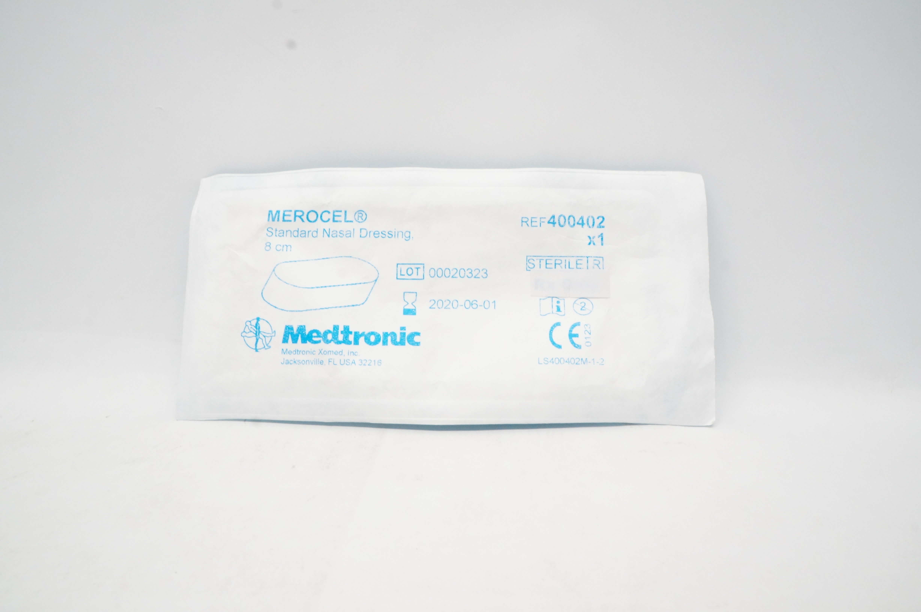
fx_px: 690
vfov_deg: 47.8
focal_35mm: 27
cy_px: 306
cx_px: 460
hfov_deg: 67.4
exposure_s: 1/30
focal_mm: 18
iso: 1600
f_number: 13
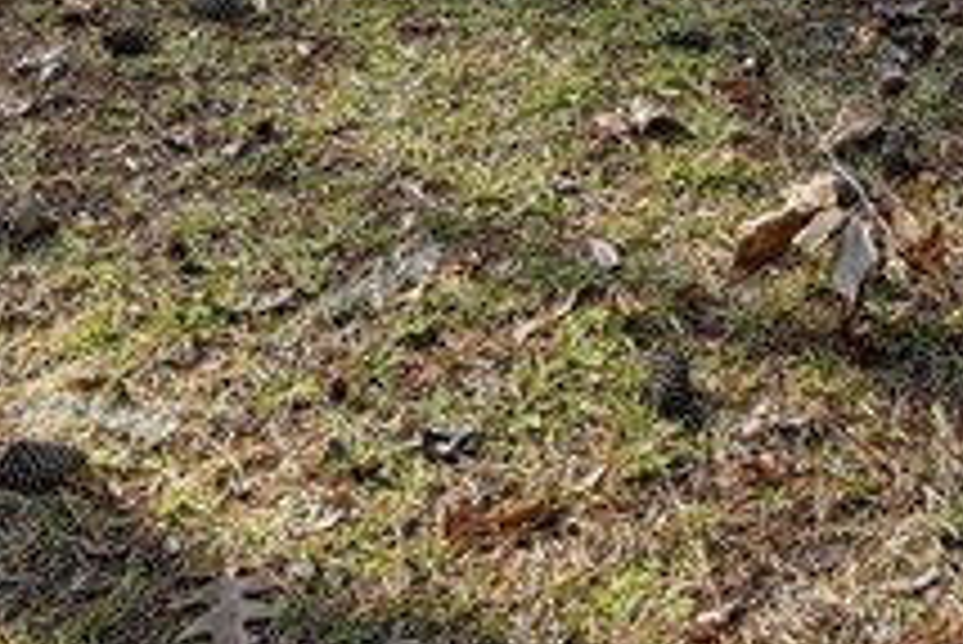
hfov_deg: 23.6
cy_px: -883
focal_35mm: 81
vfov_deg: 13.0
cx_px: 1028
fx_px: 2168
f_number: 9
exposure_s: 1/3200
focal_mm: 16
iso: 320
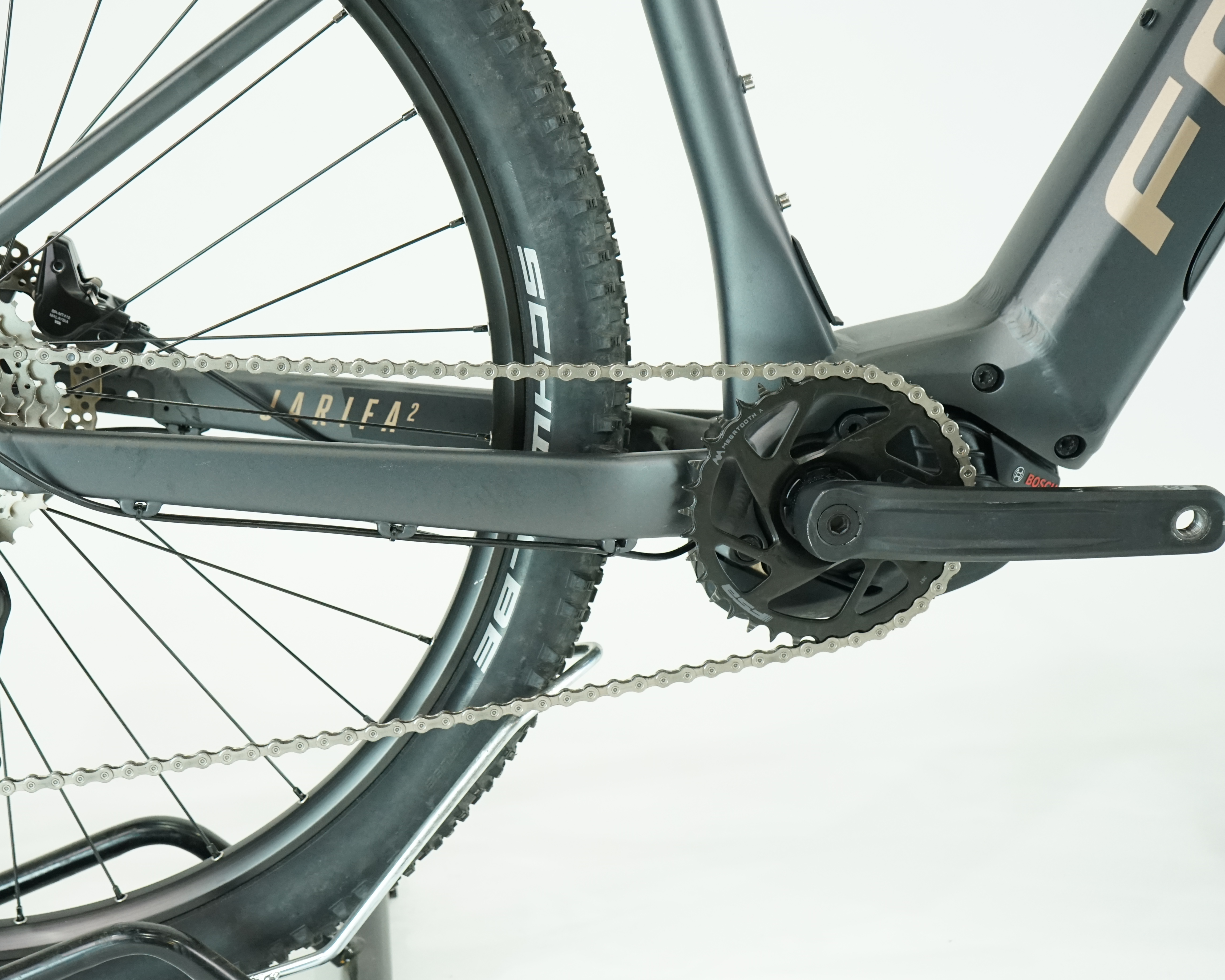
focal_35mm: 49
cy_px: 489
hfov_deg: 37.8
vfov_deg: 30.8
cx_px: 458
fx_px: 1776
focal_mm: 40
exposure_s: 1/200
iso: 2500
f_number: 5.6
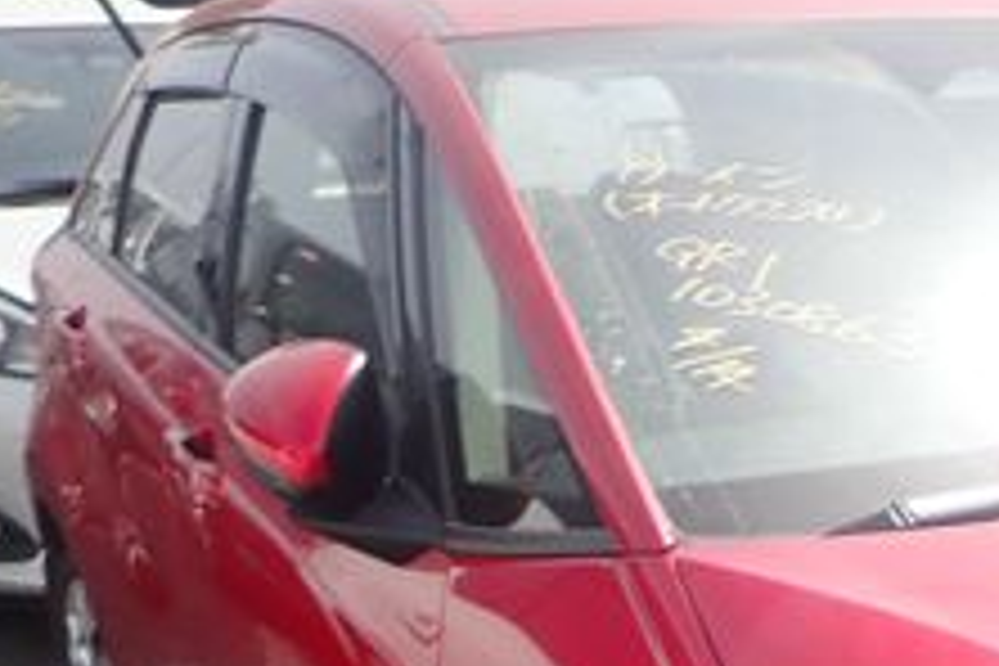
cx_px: 1094
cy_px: 801
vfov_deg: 17.3
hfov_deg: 25.1
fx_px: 2081
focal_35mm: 75
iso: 100
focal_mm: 4.5
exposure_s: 1/1000
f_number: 2.8
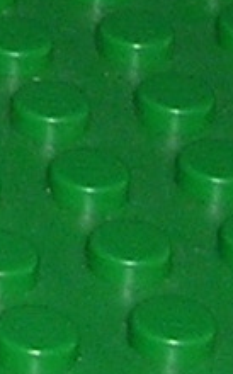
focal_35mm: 375
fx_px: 3820
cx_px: -1007
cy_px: -811
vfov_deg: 5.3
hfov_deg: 3.2
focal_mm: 5.8
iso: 100
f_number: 5.6
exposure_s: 1/60.1
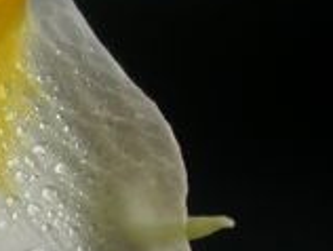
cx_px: -219
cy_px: -22
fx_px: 3083
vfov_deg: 4.6
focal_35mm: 320
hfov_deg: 6.1
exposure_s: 1/10.5
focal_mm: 16.2
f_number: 3.5
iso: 100
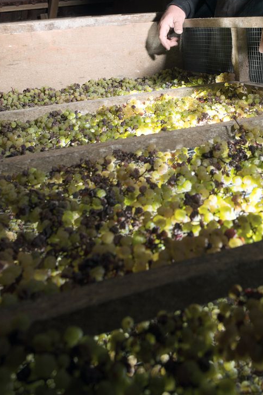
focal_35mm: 54
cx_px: 196
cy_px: 96
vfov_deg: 36.0
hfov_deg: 24.8
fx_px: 593
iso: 400
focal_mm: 31
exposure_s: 1/250
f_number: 8
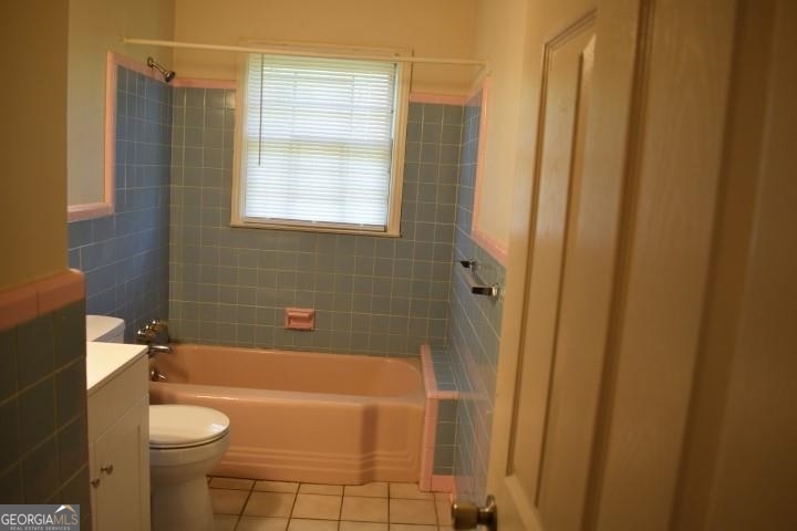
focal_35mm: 27
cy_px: 266
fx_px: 598
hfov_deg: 67.4
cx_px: 398
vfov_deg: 47.9
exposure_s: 1/60
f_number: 4
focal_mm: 18
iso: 500
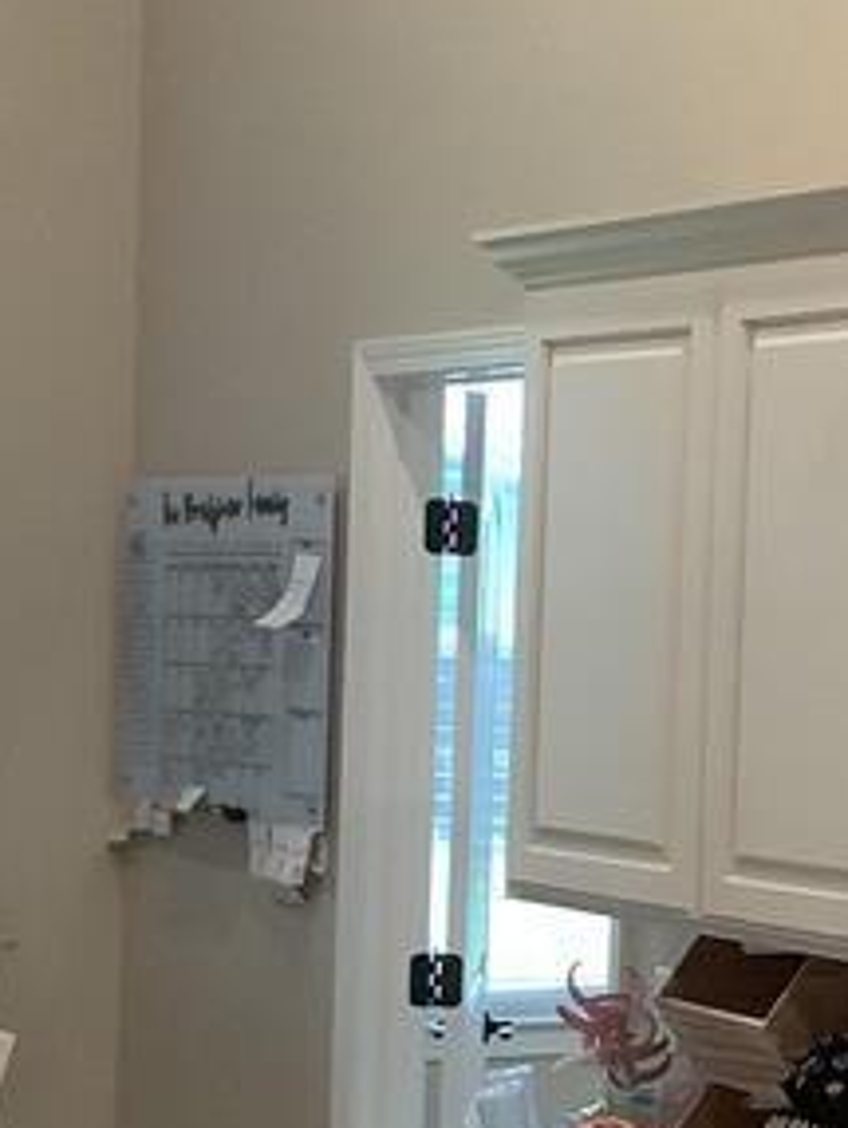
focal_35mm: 104
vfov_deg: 18.8
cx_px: 966
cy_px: 840
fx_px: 3392
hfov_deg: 13.9
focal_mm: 3.3
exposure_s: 1/40
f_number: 2.4
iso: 400
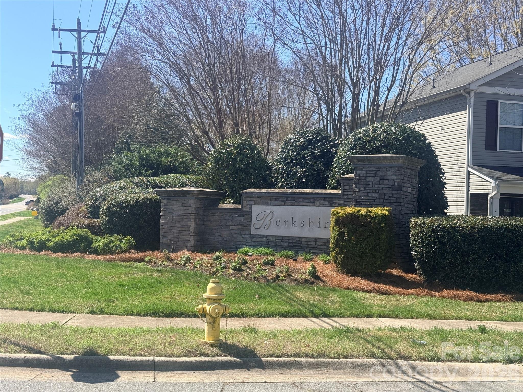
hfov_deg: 39.7
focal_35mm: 48
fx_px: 725
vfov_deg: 30.3
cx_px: 262
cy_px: 196
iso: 64
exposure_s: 1/2865
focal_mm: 6.76
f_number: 1.78
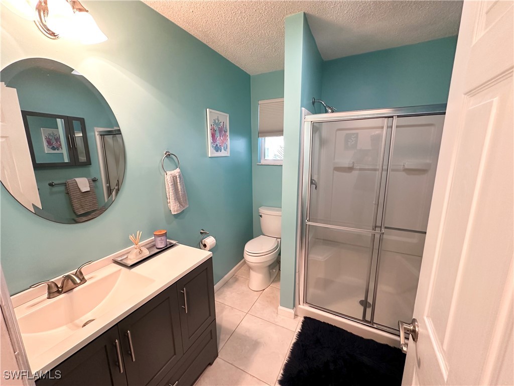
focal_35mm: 14
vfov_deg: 85.7
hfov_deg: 102.1
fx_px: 208
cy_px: 193
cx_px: 257
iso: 250
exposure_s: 1/60
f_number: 2.2
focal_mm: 2.22
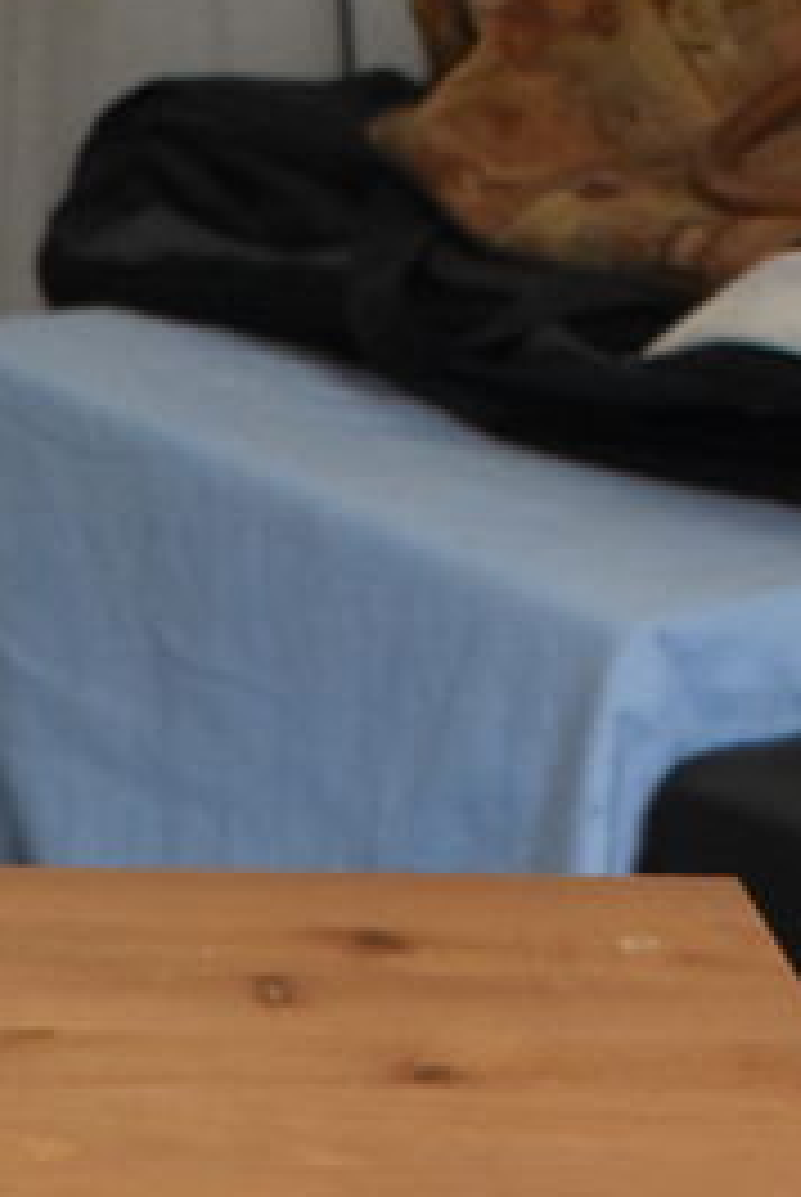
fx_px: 5625
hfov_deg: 8.1
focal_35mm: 169
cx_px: -29
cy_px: 2115
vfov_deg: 11.3
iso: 3600
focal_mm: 30
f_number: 7.1
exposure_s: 1/200
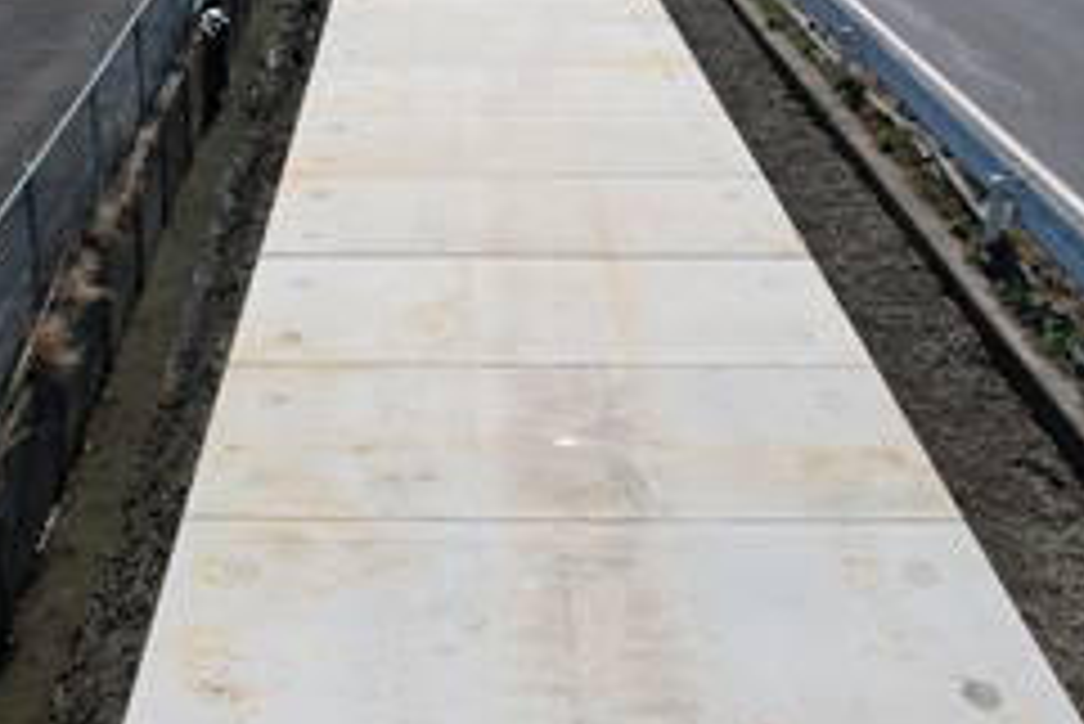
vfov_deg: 30.7
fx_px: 1265
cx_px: 400
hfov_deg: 45.9
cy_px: 92
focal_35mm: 42
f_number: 2.8
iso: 110
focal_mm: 8.38
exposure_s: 1/3000
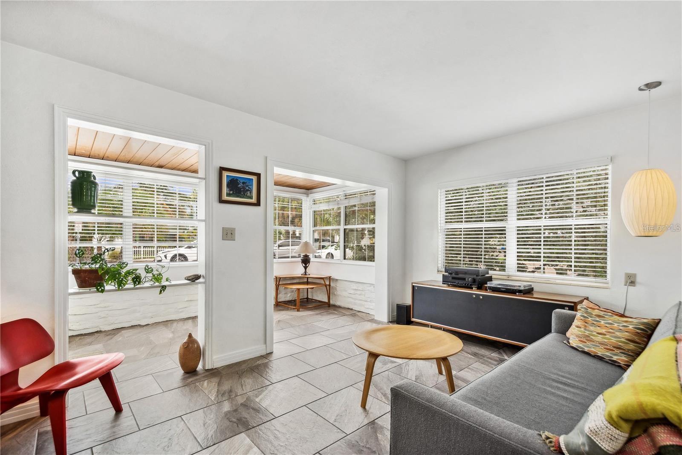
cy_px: 228
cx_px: 341
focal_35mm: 15
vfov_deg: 77.3
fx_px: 284
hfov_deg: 100.4
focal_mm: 10
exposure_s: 1/50
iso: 200
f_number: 8
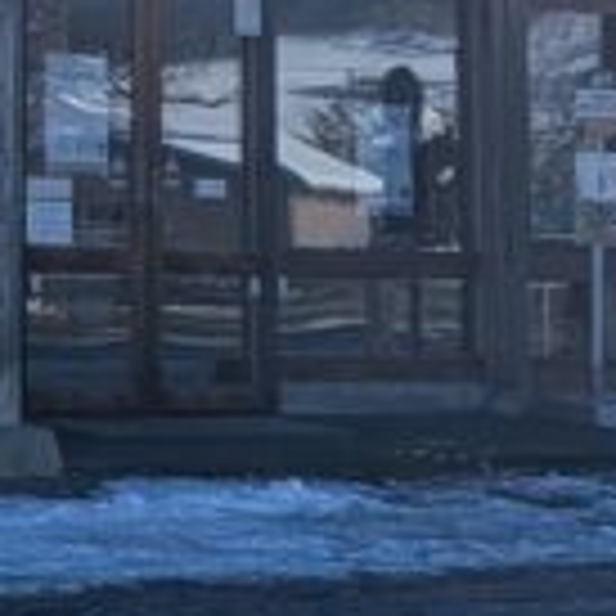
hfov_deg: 10.1
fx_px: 3201
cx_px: -647
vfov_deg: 10.5
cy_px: -396
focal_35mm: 159
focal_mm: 4.53
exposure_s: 1/17544
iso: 33
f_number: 1.7
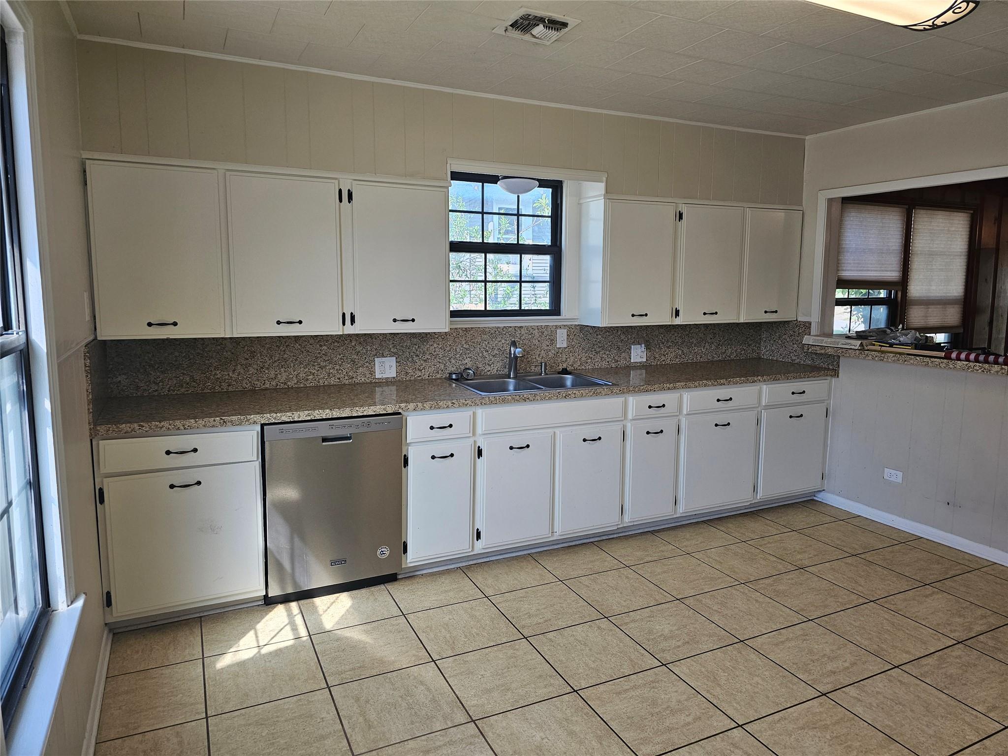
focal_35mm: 23
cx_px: 504
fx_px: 670
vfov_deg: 58.9
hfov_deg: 73.9
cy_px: 378
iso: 125
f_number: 1.7
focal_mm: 6.3
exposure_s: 1/180
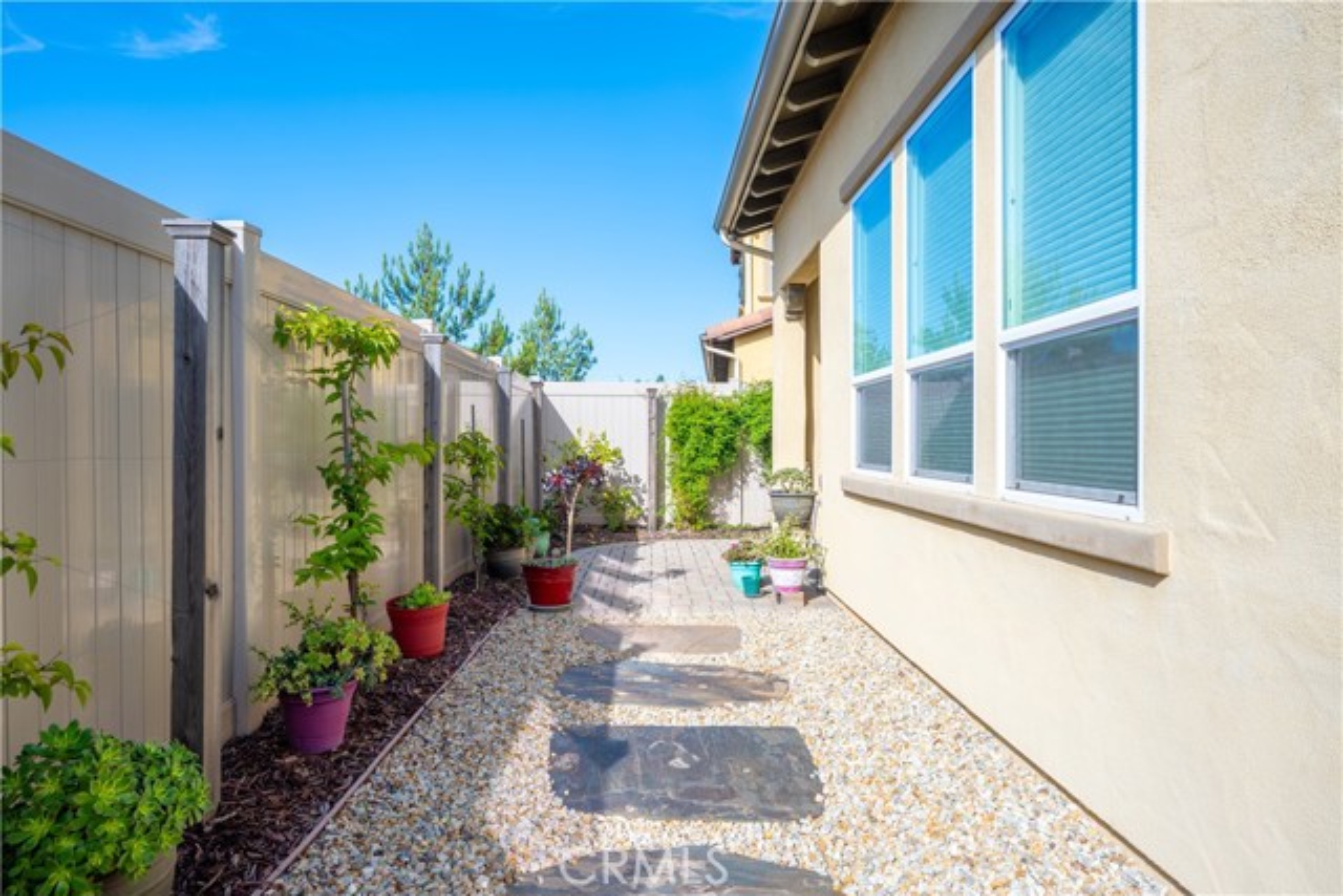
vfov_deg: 57.3
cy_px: 448
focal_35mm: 22
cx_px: 672
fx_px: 821
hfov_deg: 78.6
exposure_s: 1/200
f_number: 8
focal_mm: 22
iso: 100
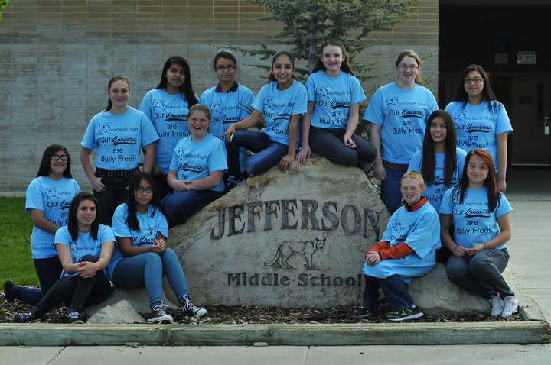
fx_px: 1605
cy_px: 182
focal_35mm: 105
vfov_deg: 13.0
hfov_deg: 19.5
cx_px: 276
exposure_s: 1/160
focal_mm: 70
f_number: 8
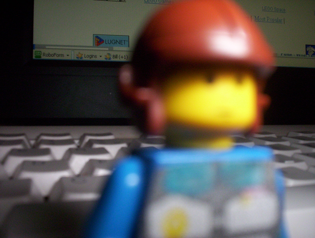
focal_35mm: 38
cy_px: 119
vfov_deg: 37.9
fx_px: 347
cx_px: 158
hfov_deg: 48.9
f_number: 4.5
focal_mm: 4.99
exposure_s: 1/60
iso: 140
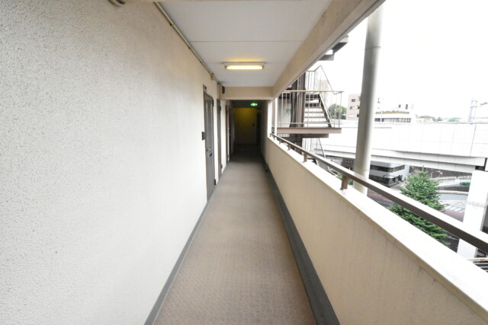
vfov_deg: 77.4
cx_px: 244
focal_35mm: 15
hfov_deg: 100.4
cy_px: 162
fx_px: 203
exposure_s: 1/400
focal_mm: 10
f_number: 10
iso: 6400
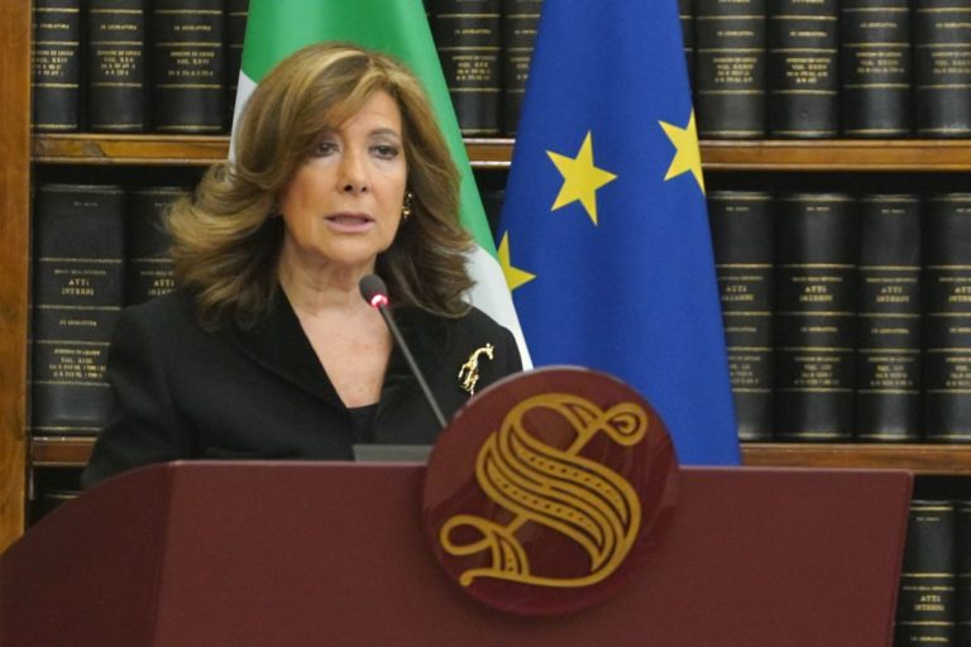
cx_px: 486
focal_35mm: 300
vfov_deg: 4.6
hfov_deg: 6.9
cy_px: 324
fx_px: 8091
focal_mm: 200
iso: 5000
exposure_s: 1/125
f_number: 4
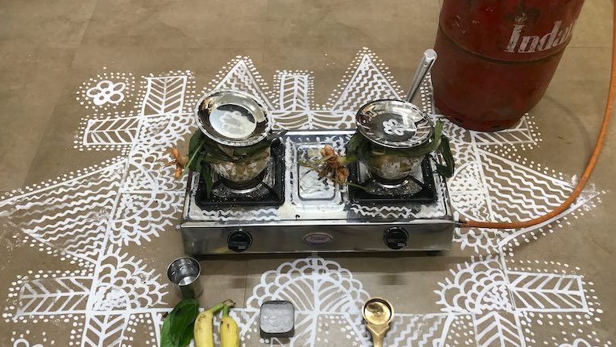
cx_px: 308
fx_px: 506
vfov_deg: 37.4
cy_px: 227
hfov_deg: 62.6
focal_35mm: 31
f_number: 1.8
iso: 125
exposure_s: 1/33
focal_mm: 3.99
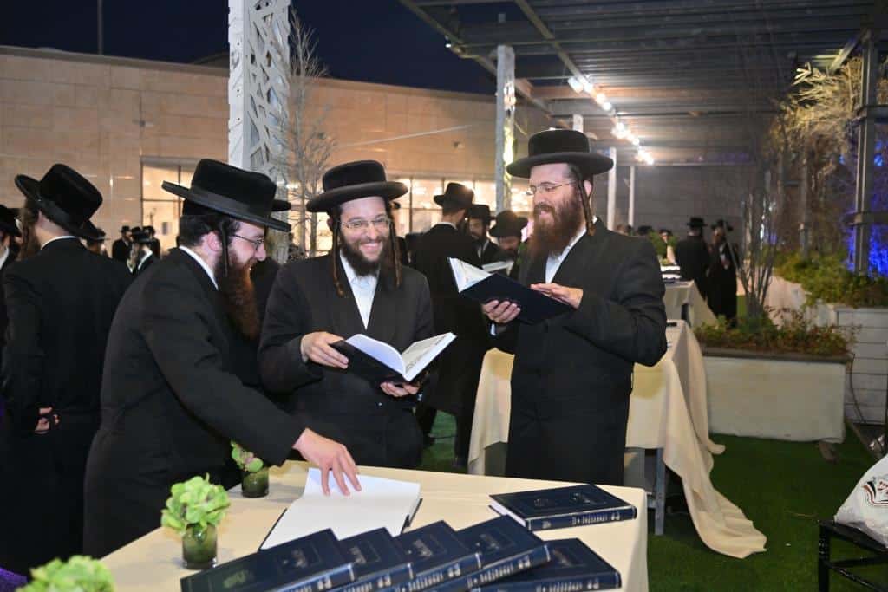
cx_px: 444
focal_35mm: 38
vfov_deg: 35.1
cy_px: 296
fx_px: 937
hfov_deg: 50.7
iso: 1600
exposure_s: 1/125
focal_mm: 38
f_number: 4
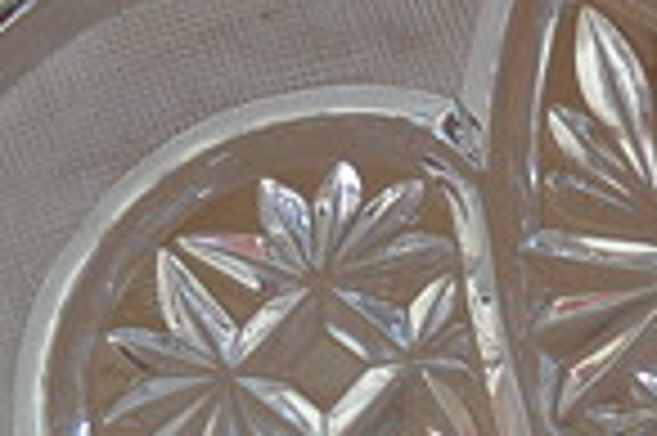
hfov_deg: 9.8
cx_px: 918
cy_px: 915
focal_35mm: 205
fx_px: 3737
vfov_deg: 6.5
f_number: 4
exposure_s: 1/60
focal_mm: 20
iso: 450
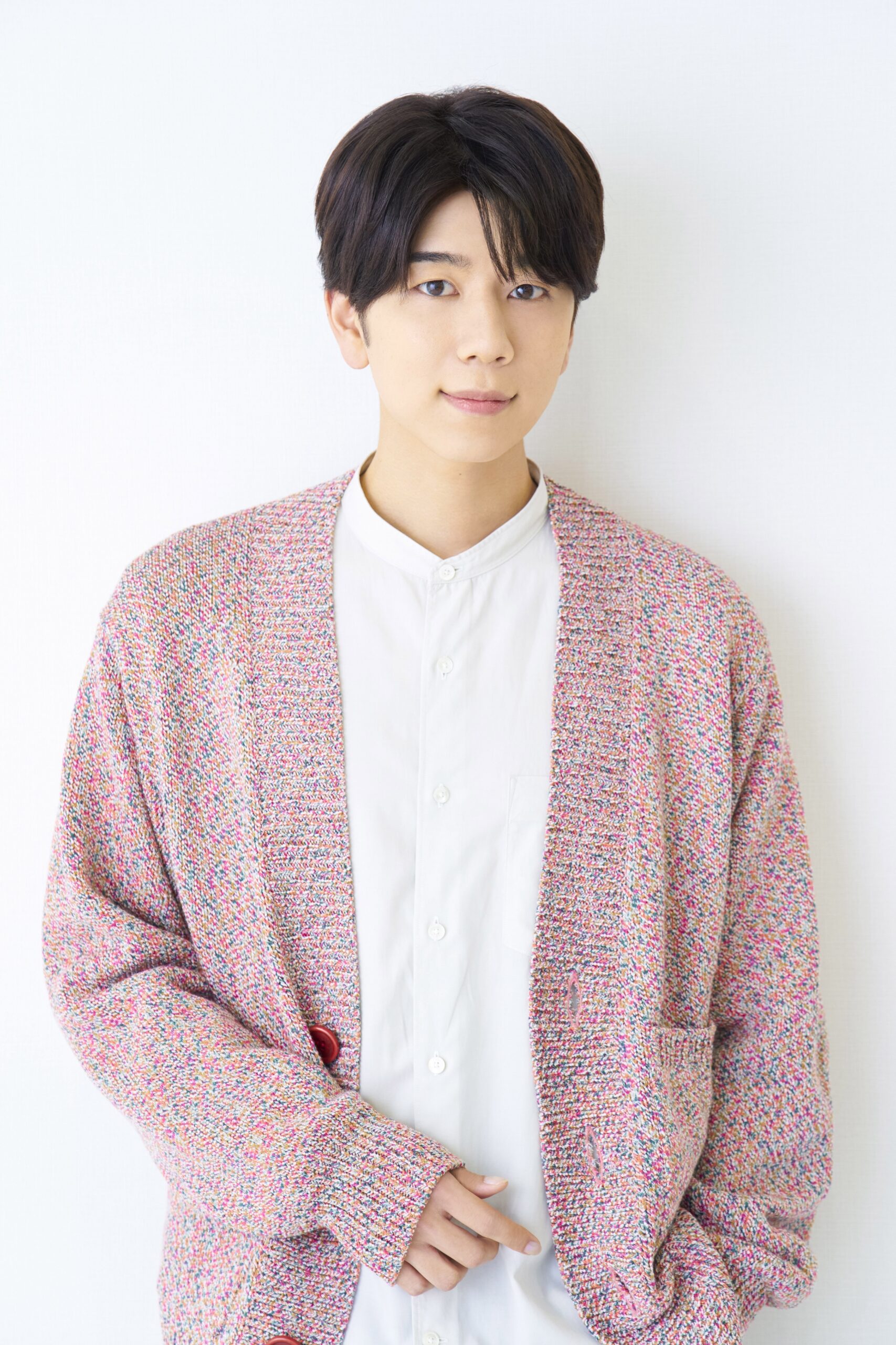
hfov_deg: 13.0
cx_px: 448
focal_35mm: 105
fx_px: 3919
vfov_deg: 19.5
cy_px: 672
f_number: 5.6
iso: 800
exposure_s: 1/125
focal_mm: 105
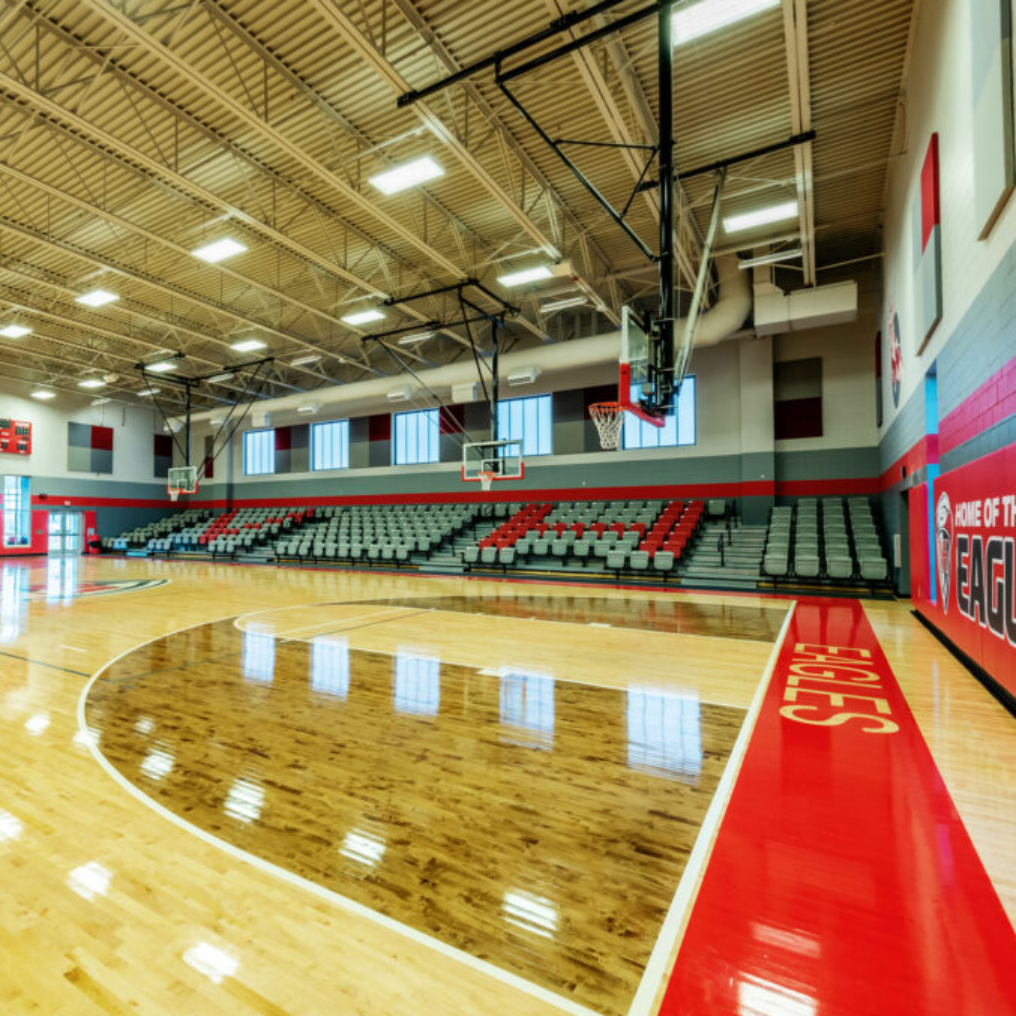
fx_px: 598
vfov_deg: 80.7
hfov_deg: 78.8
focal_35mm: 18
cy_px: 506
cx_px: 362
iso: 200
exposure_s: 1/25
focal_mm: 14
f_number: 10
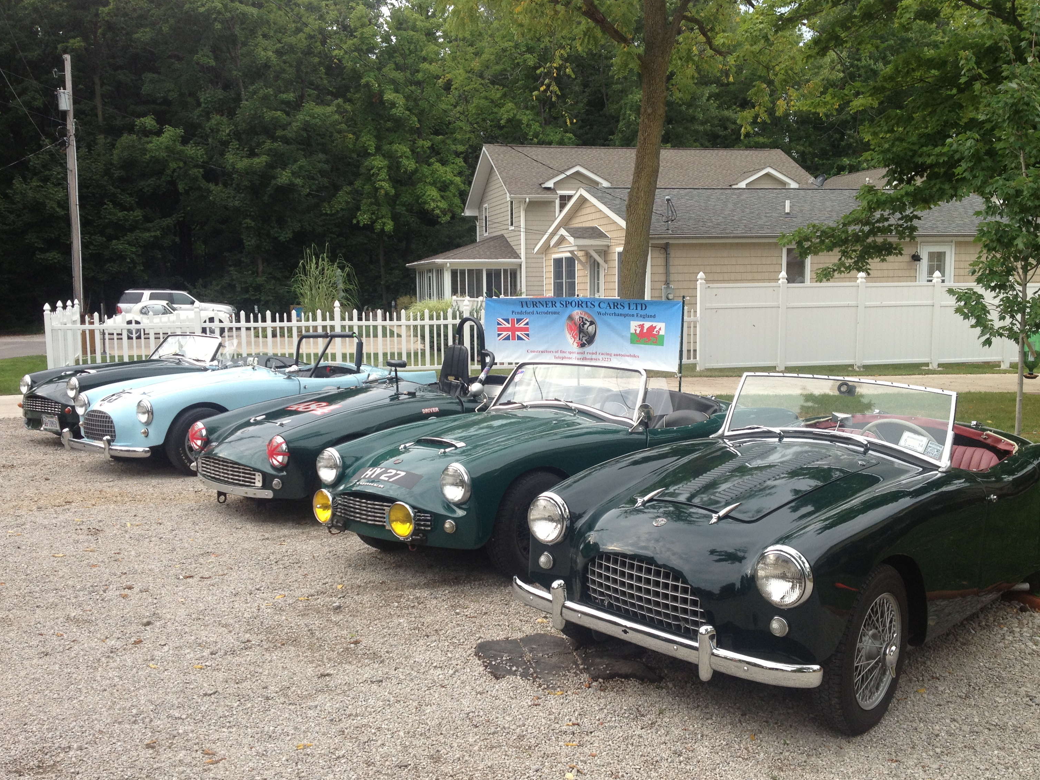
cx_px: 547
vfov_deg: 37.7
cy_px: 412
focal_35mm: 38
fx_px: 1142
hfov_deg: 49.0
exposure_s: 1/442
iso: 50
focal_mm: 4.28
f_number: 2.4
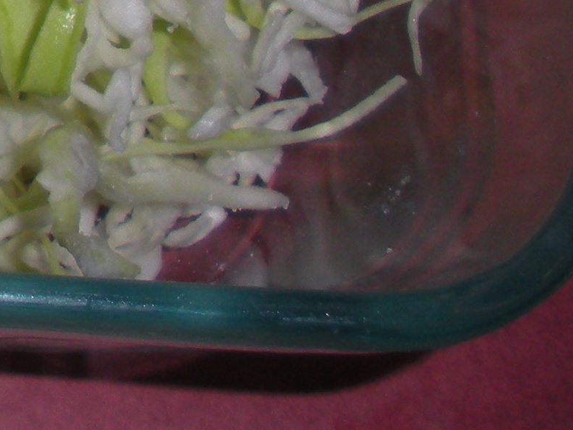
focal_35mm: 167
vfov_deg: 8.4
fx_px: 2765
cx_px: -667
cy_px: -476
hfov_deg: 10.6
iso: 64
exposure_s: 1/60
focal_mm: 6.3
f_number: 3.5
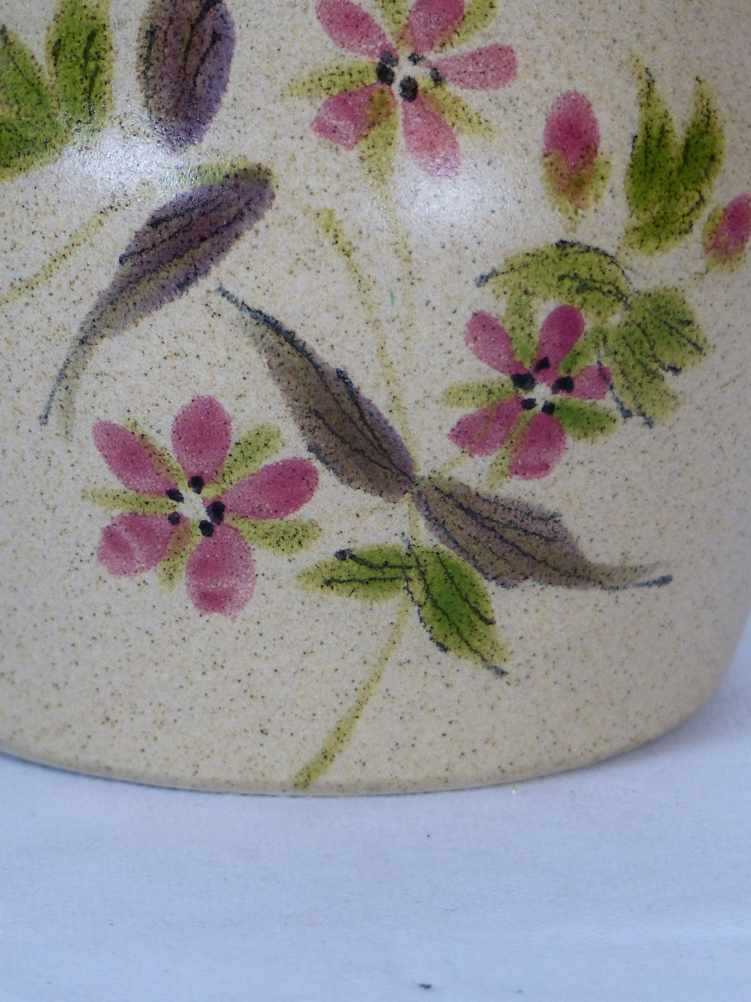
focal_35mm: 307
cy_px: 501
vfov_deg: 6.5
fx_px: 8881
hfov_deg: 4.8
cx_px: 376
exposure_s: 1/80
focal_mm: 50.2
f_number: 2.8
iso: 320
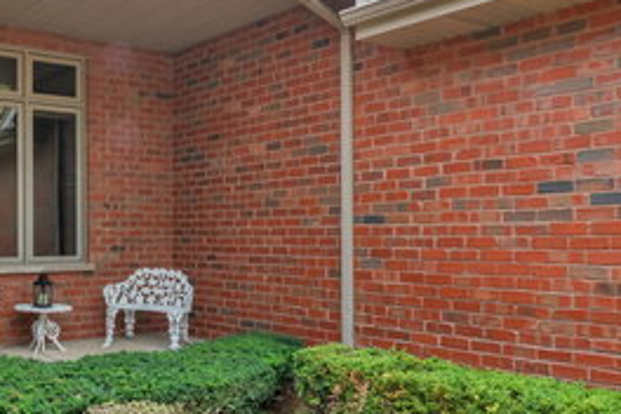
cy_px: 247
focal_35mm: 40
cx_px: 141
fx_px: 690
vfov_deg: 33.3
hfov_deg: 46.4
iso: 640
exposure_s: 1/125
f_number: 16
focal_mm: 22
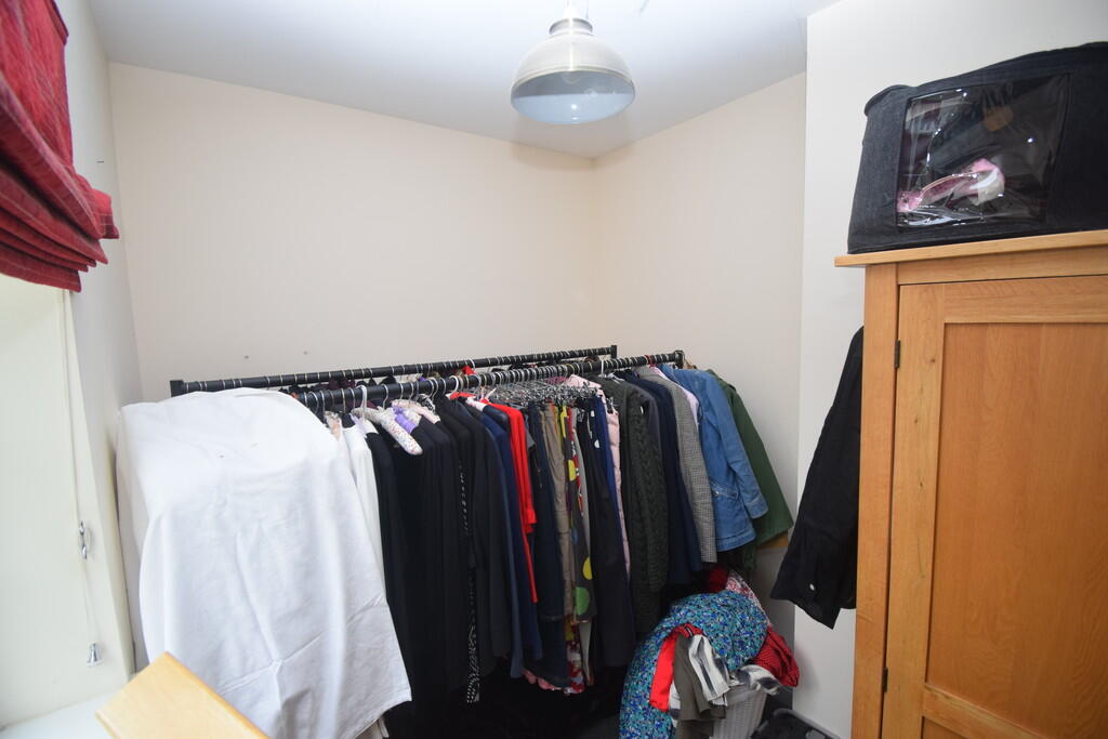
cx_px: 554
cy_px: 370
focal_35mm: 15
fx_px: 462
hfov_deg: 100.4
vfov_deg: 77.3
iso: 450
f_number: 4.5
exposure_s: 1/60
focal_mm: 10
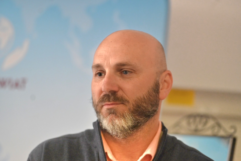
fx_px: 495
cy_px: 80
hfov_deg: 27.3
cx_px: 120
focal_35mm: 74
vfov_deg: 18.4
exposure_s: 1/400
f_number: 2.8
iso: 3200
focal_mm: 74
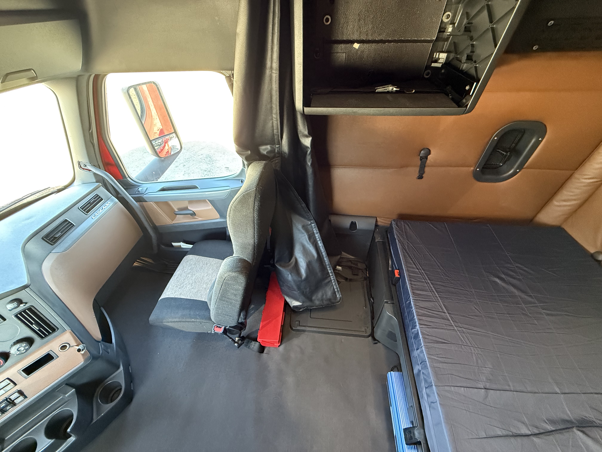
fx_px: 243
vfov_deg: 85.7
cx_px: 301
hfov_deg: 102.1
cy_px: 226
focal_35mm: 14
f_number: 2.2
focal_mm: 2.22
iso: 800
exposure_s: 1/60
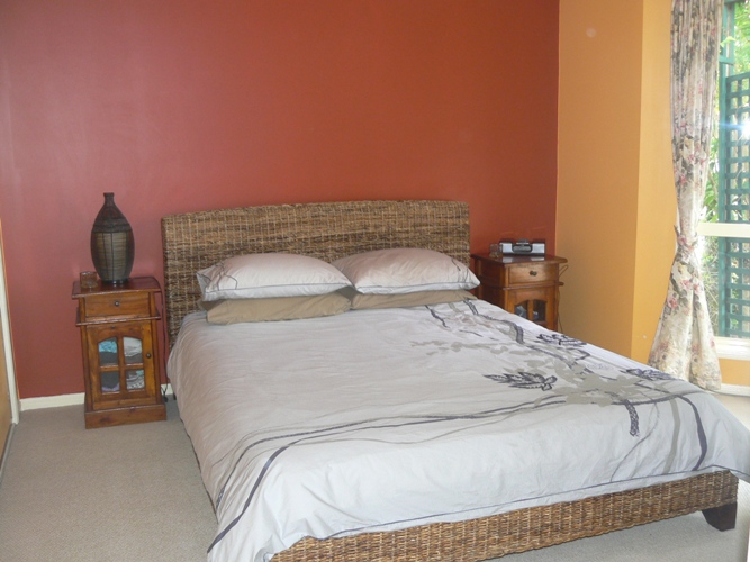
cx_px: 375
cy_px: 281
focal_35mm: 36
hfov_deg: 51.4
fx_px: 780
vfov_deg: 39.6
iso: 100
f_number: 2.8
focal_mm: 6
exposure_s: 1/30
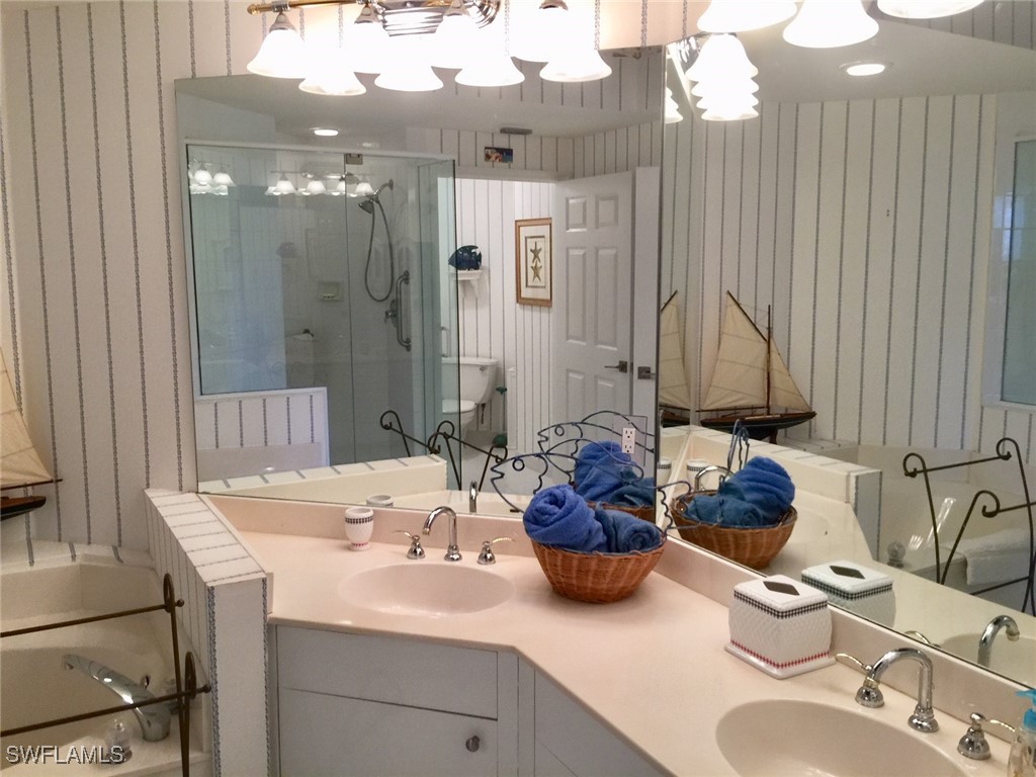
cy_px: 388
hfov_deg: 61.7
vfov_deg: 48.2
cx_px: 518
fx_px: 868
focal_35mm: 29
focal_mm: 4.15
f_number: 2.2
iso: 50
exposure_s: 1/30
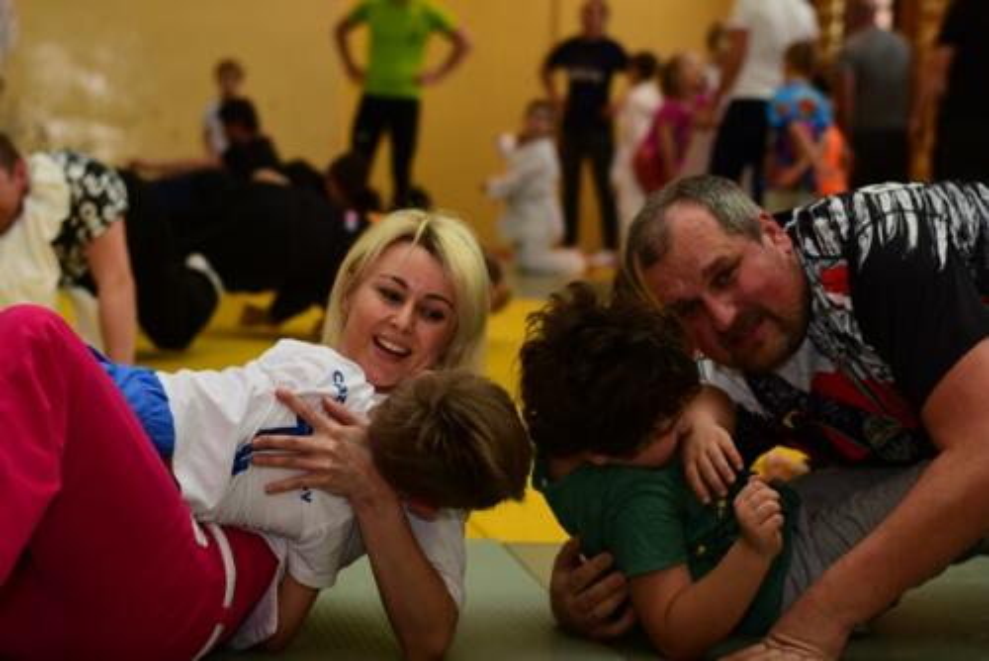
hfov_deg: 27.0
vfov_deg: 18.2
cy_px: 330
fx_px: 2062
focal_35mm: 75
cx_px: 494
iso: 320
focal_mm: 50
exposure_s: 1/200
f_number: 2.5
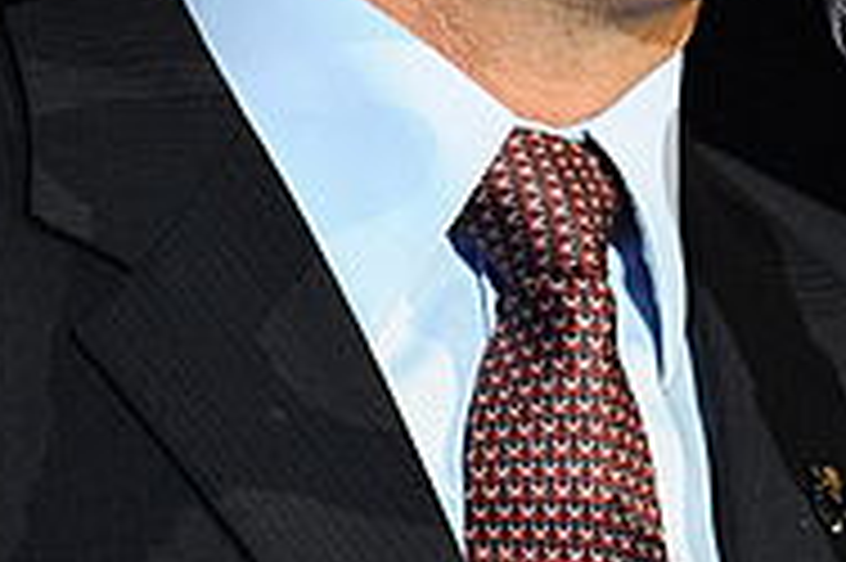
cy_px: -63
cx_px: 580
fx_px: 19934
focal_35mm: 849
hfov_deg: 2.4
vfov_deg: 1.6
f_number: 4
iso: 1600
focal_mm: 200
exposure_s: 1/200
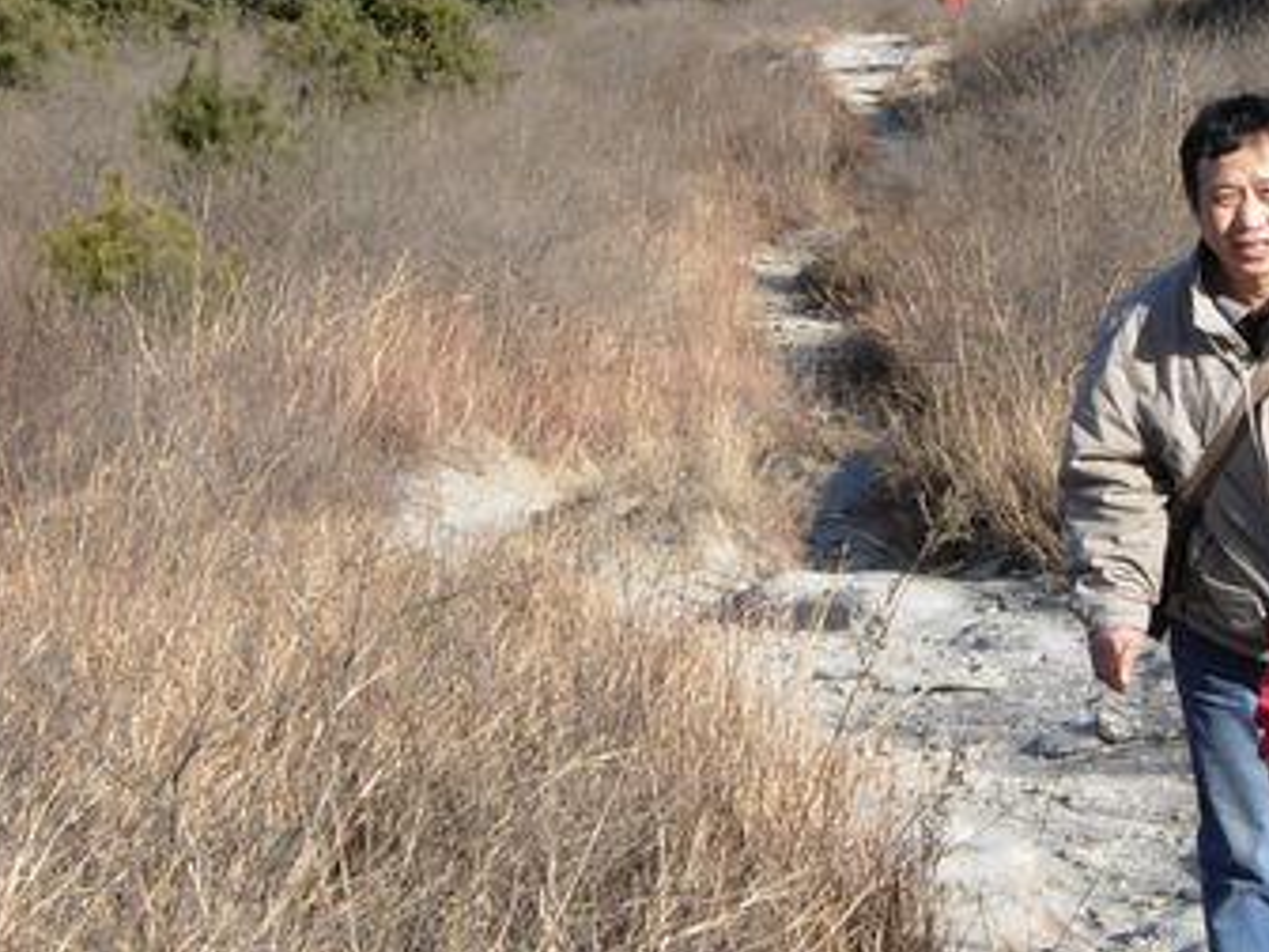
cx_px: 1054
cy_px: 257
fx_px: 3923
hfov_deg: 18.2
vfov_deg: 13.8
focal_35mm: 107
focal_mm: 7.5
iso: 50
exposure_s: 1/271
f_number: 5.4
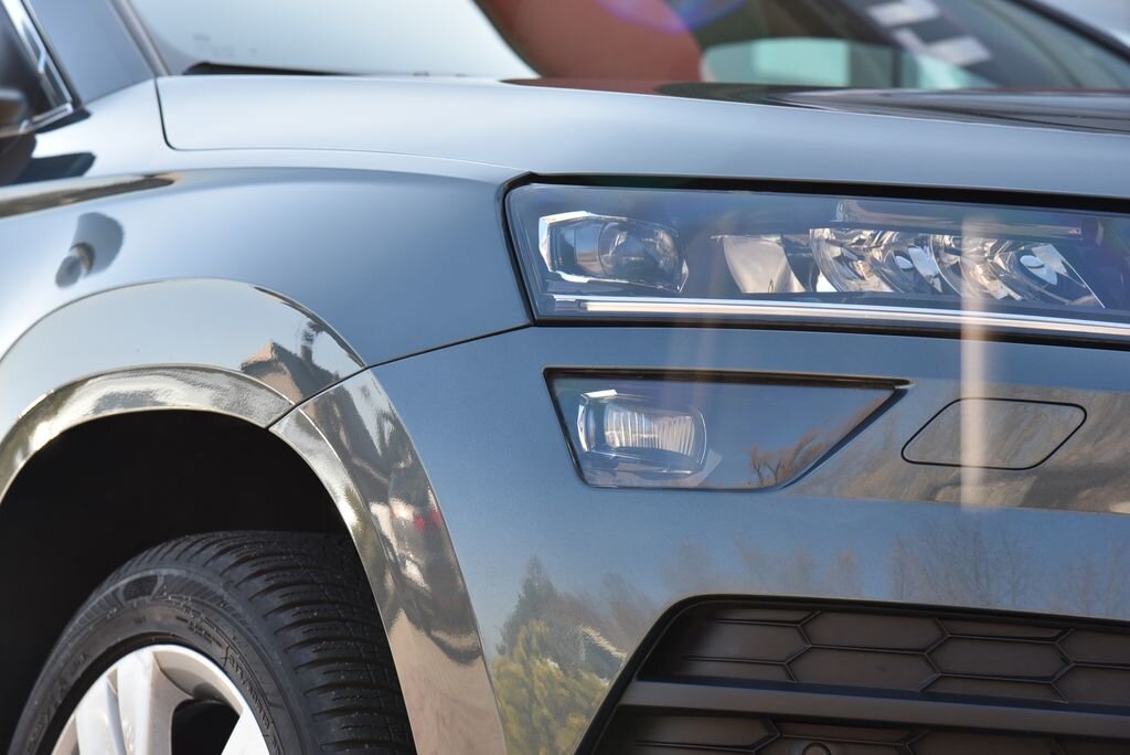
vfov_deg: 11.4
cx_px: 565
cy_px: 378
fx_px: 3769
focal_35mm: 120
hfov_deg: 17.1
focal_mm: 120
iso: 500
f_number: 7.1
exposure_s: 1/200
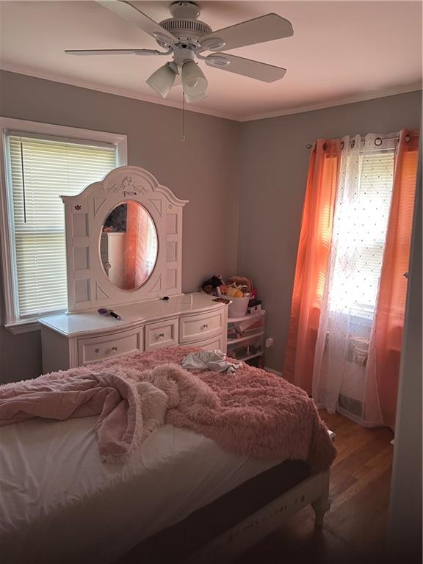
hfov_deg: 53.1
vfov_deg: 67.3
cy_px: 282
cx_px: 212
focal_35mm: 26
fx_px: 424
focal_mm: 5.7
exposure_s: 1/119
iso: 125
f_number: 1.5
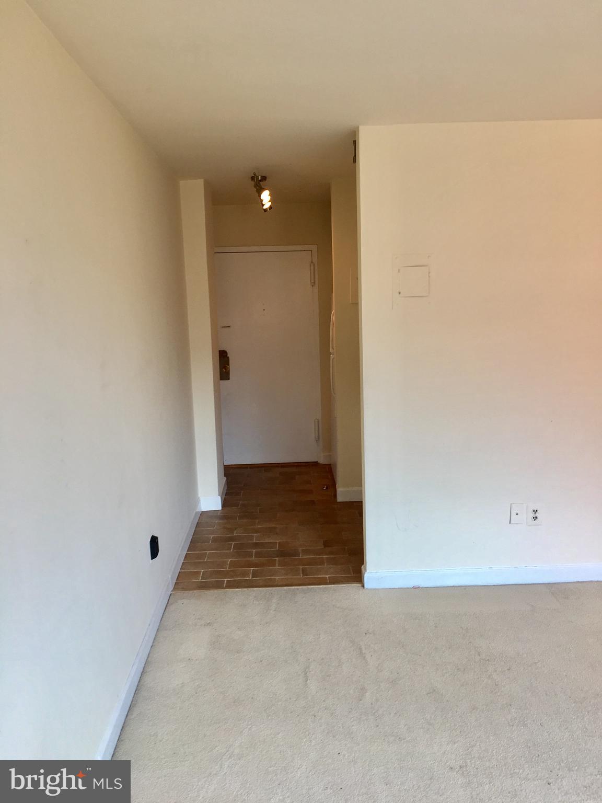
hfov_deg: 48.2
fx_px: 672
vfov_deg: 61.7
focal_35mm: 29
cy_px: 402
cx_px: 301
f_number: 2.2
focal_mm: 4.15
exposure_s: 1/60
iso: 25
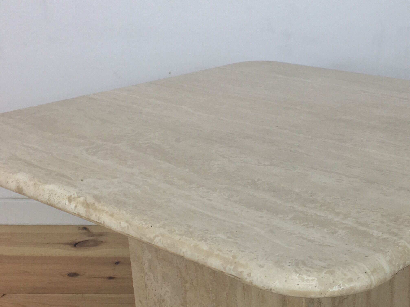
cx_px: 287
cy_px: 239
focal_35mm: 58
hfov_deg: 32.8
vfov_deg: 24.9
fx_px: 687
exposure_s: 1/33
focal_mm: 4.15
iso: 25
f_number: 2.2
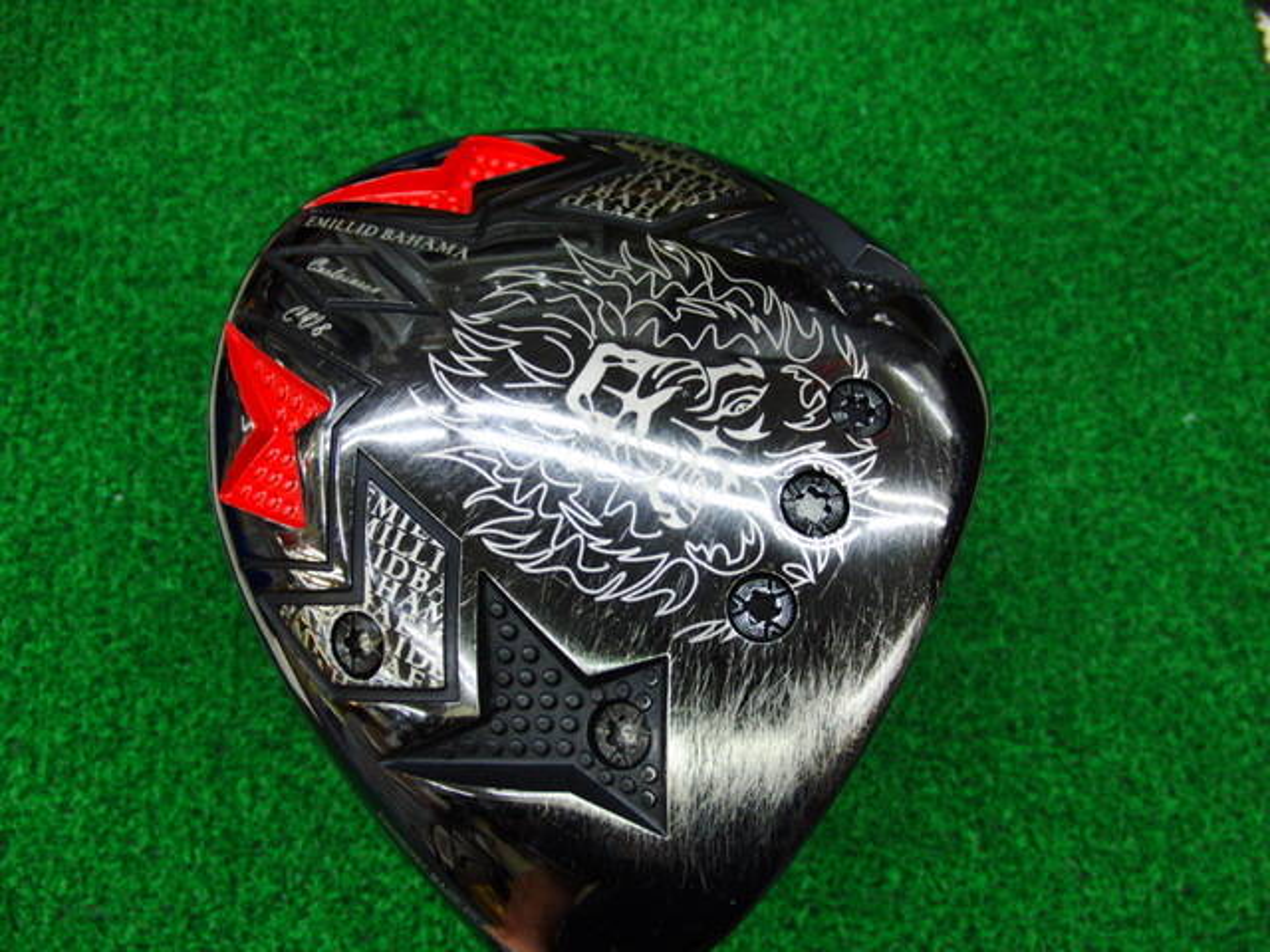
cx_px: 635
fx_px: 1357
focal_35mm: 37
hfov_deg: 50.1
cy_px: 476
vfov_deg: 38.7
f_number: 3.6
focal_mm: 6.42
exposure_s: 1/60
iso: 400
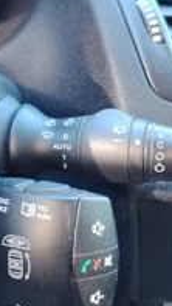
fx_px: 429
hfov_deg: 20.8
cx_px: -46
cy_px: 123
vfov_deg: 39.0
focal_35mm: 53
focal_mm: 5.25
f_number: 1.75
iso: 653
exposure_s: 1/33.3
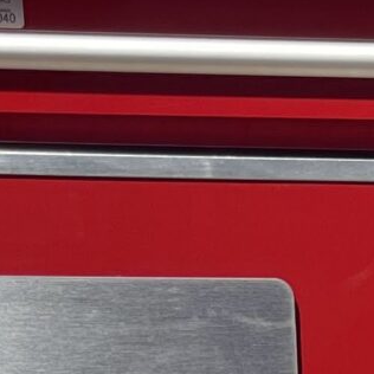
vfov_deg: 8.3
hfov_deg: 9.0
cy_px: 1027
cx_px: 660
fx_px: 2274
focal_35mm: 186
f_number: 1.6
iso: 32
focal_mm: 5.1
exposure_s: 1/2123
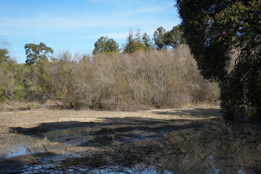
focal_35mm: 52
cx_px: 130
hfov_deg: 38.2
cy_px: 87
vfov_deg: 26.0
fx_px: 377
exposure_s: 1/400
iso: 100
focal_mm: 52
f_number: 5
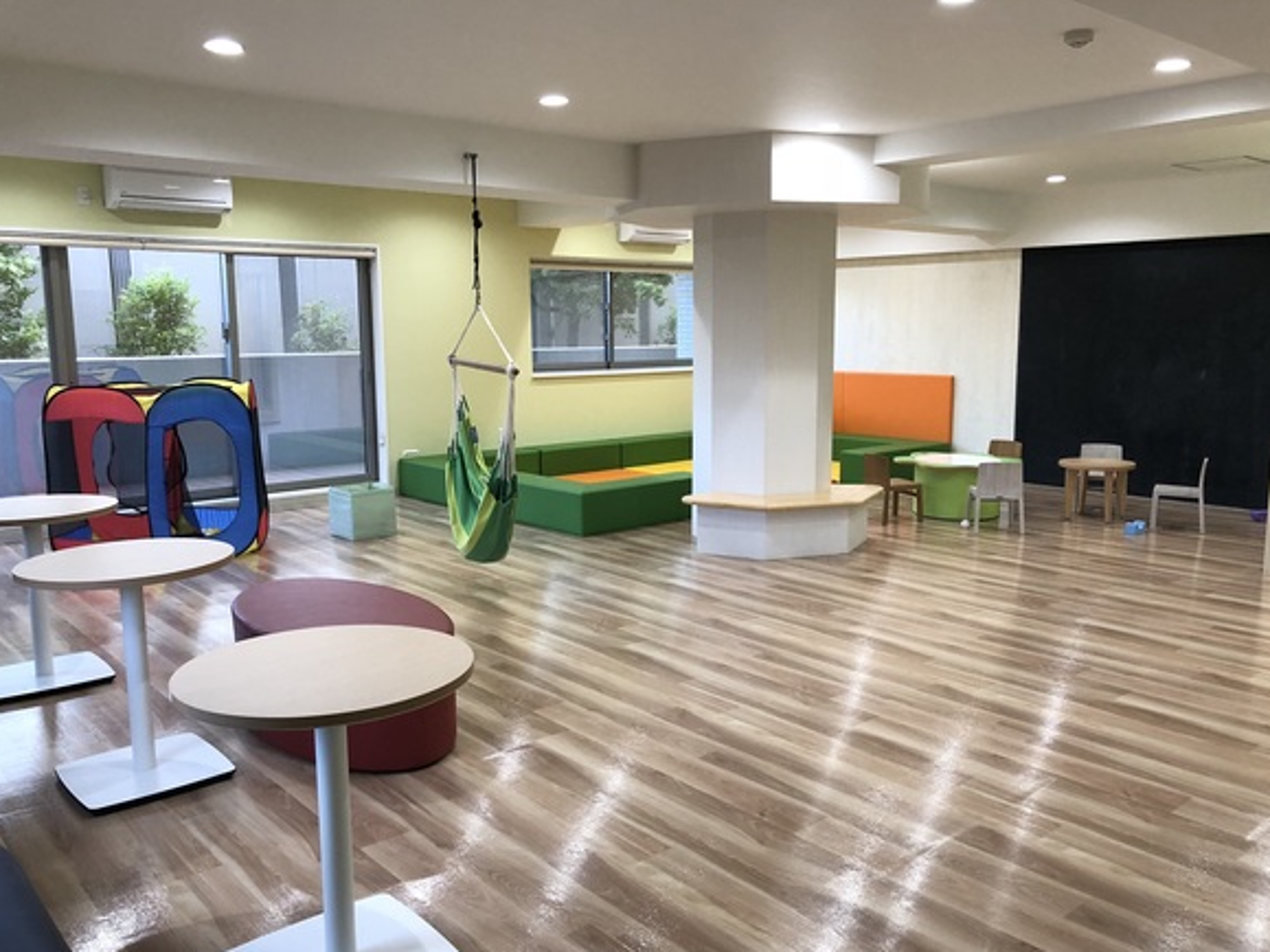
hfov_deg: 61.7
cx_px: 645
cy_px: 483
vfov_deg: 48.2
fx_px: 1064
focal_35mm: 29
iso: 40
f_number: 1.8
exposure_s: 1/25
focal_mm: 4
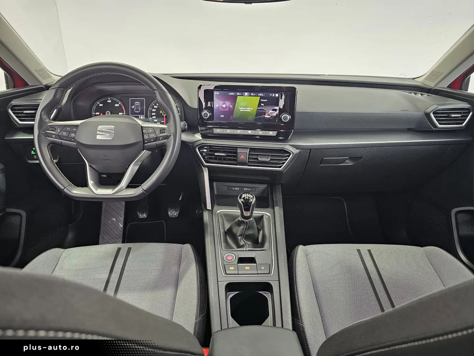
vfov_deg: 58.9
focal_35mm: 23
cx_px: 237
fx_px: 315
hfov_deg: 73.9
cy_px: 178
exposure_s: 1/100
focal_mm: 6.3
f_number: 1.7
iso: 320
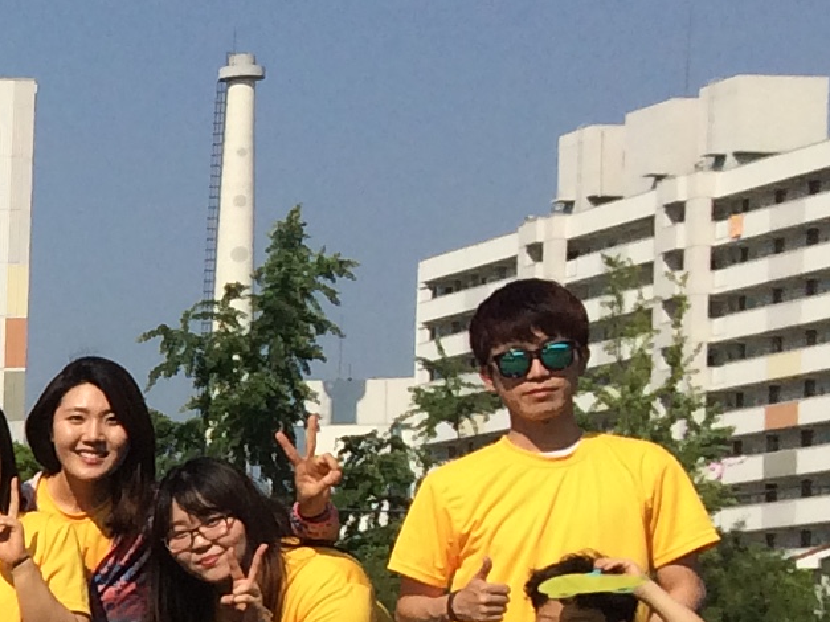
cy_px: 810
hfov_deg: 11.1
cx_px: -1137
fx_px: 3620
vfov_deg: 9.6
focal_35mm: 151
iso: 32
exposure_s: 1/3165
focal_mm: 4.15
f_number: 2.2
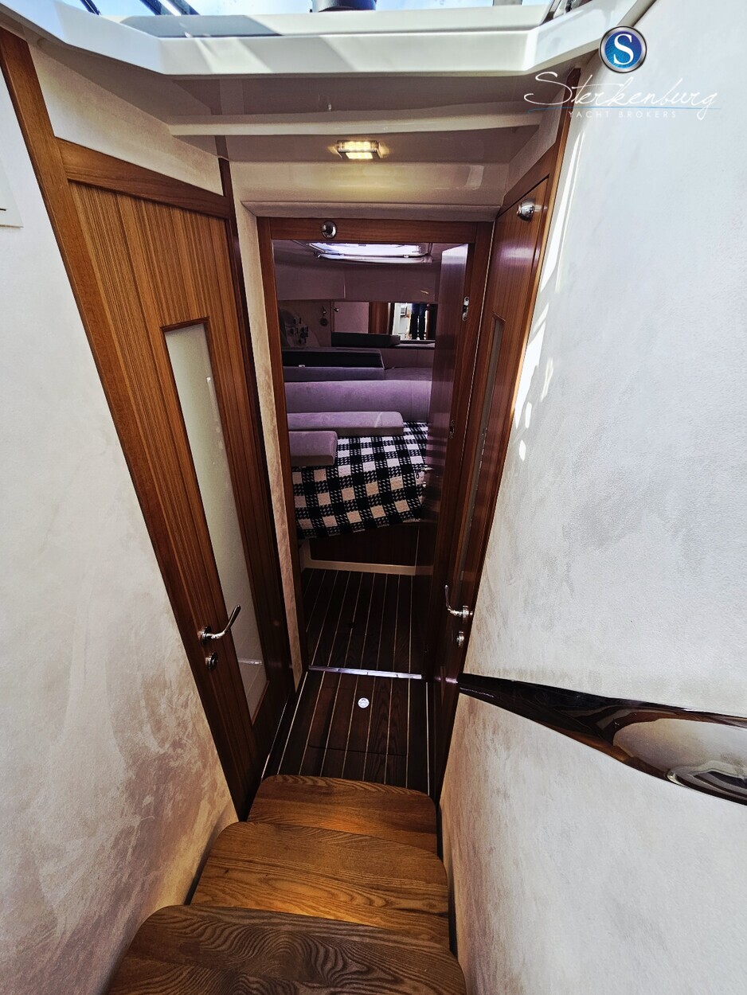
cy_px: 498
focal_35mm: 13
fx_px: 374
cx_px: 374
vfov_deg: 106.2
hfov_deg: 89.9
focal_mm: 2.2
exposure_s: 1/196
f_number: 2.2
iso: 80
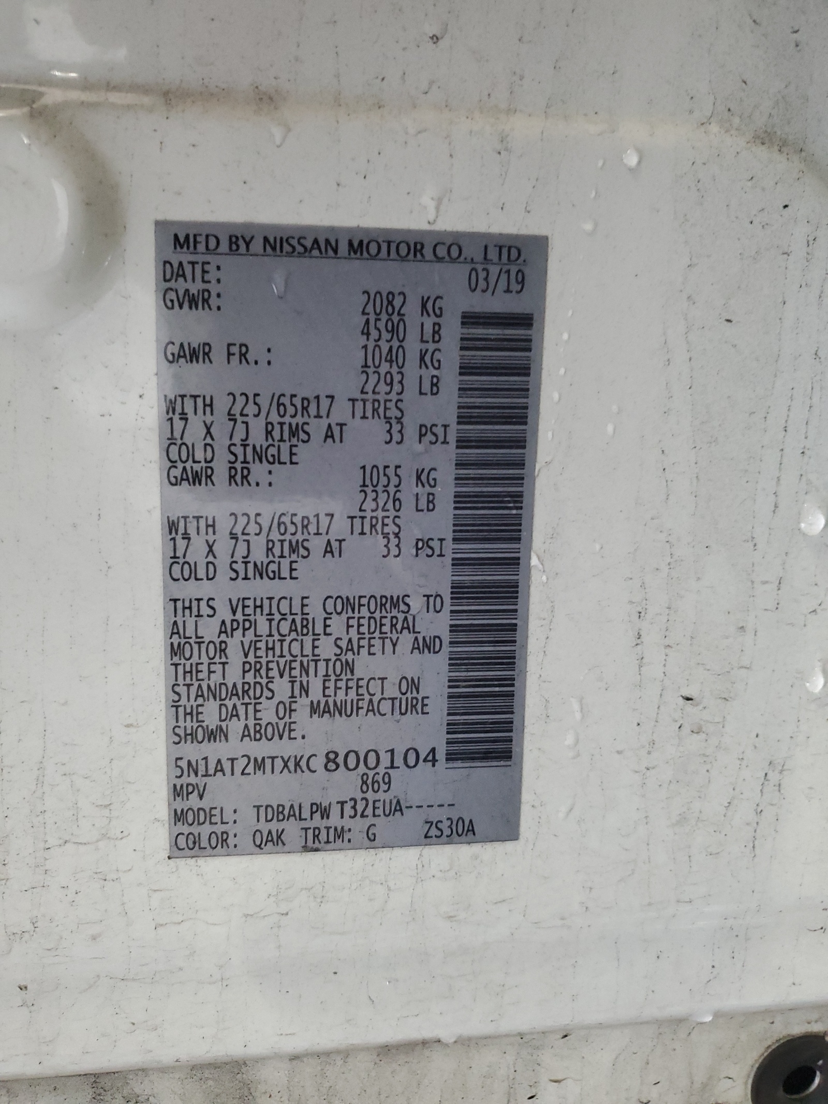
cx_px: 414
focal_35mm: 26
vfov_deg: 67.3
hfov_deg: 53.1
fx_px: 829
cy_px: 552
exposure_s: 1/30
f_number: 1.5
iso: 306
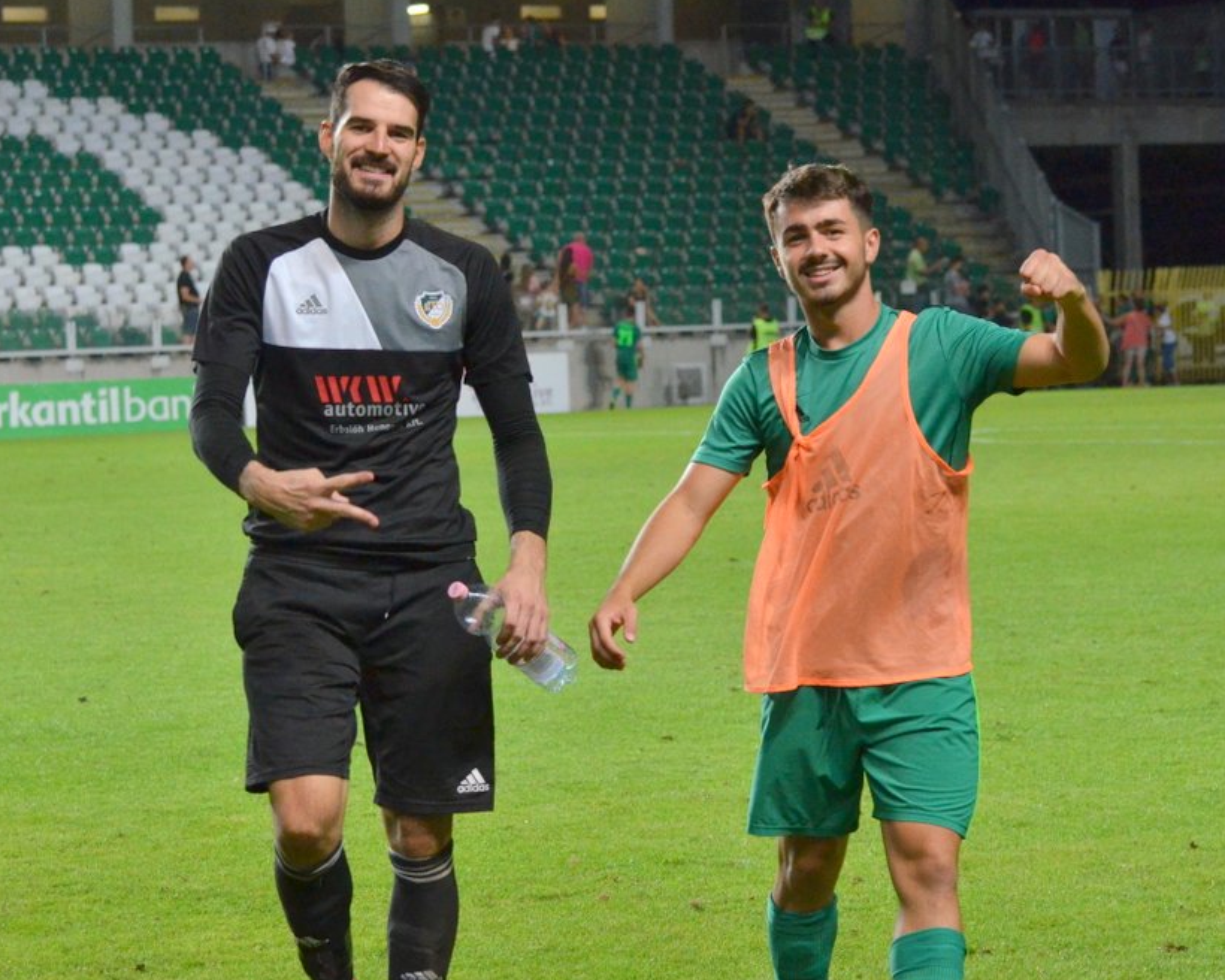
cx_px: 714
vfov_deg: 10.7
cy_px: 585
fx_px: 5221
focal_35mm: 144
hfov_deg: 13.4
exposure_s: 1/400
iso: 2000
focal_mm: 70
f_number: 5
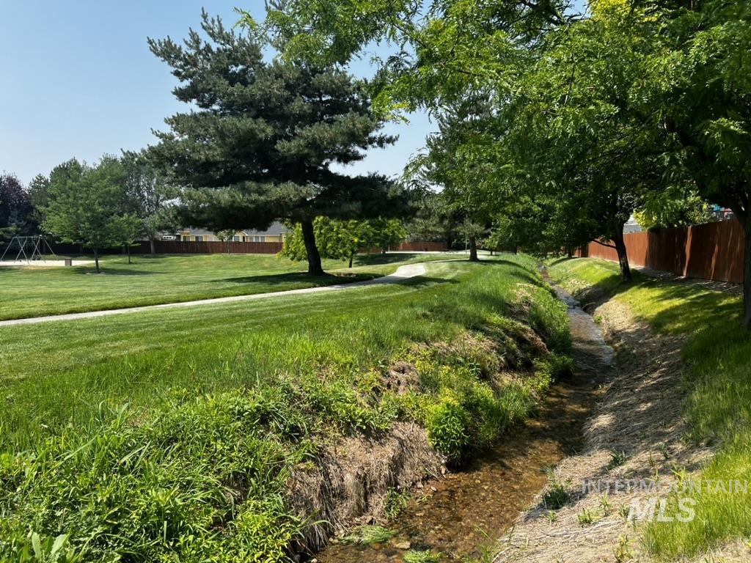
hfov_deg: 67.3
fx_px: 564
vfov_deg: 53.1
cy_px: 282
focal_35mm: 26
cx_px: 376
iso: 50
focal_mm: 5.7
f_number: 1.5
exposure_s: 1/1901
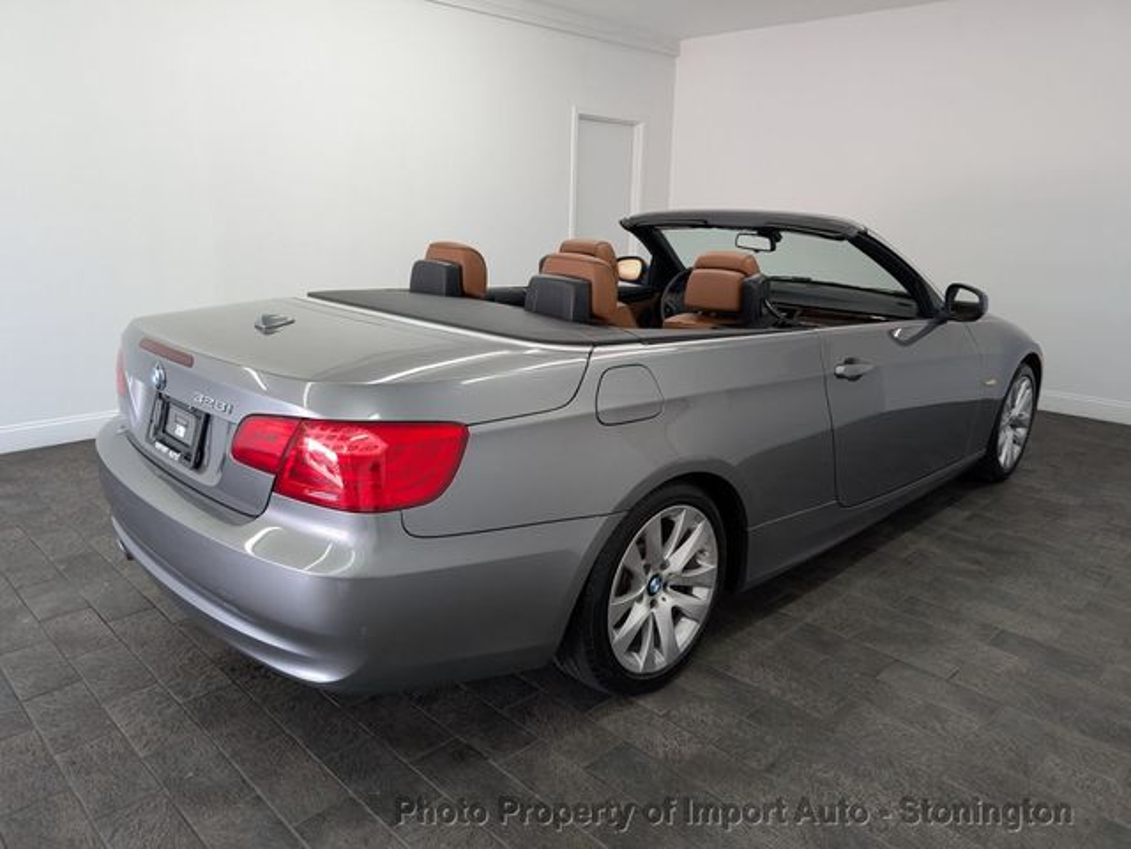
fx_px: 784
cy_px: 424
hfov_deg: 71.6
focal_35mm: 24
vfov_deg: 56.8
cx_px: 566
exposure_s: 1/24
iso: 26
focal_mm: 6.9
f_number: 1.68
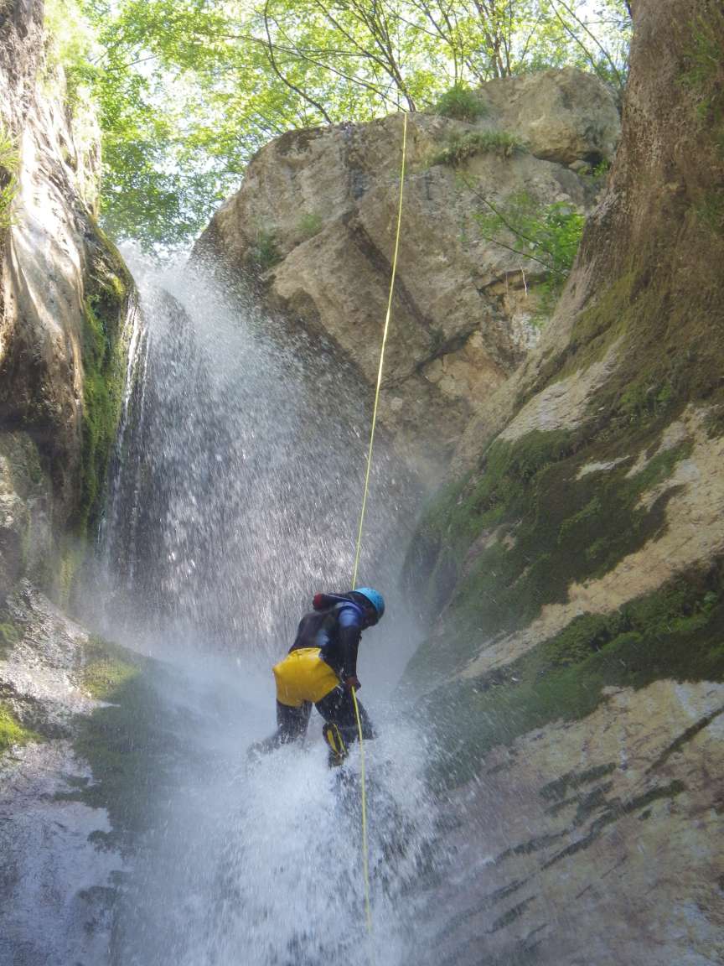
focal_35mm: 115
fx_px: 3207
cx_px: 362
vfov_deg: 17.1
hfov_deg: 12.9
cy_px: 483
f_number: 5.2
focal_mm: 20.6
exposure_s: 1/100
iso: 250
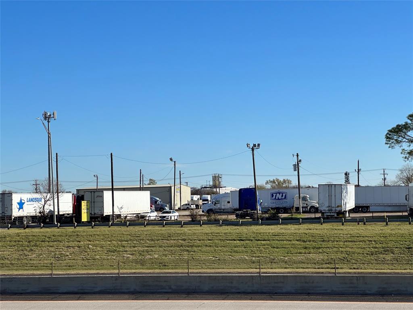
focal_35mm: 77
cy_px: 155
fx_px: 919
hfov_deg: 25.3
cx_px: 206
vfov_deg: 19.1
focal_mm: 9
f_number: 2.8
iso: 32
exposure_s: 1/1206
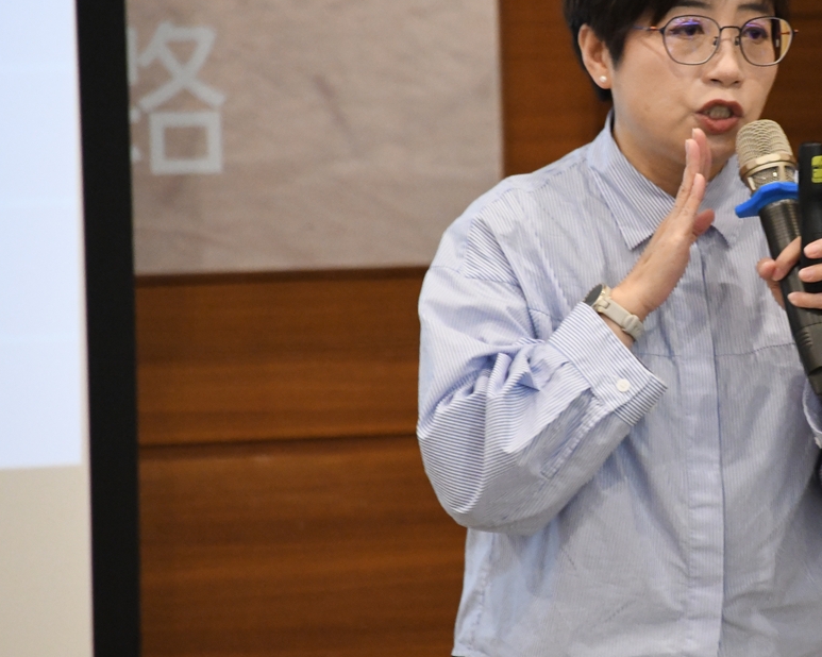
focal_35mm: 583
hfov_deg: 3.3
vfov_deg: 2.7
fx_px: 14180
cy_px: 283
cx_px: 699
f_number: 5.6
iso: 6400
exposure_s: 1/100
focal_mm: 300
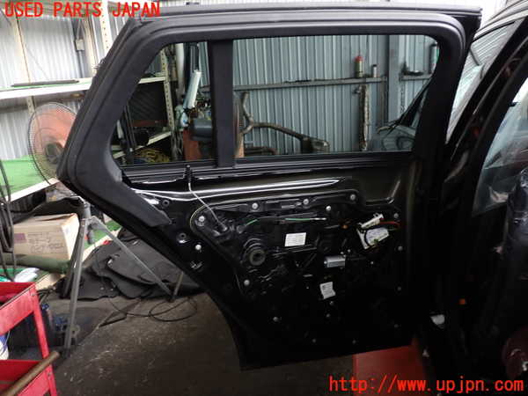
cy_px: 198
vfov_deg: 46.8
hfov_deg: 60.0
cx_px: 264
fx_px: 458
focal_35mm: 30
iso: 200
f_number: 2.3
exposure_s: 1/60
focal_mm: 5.4
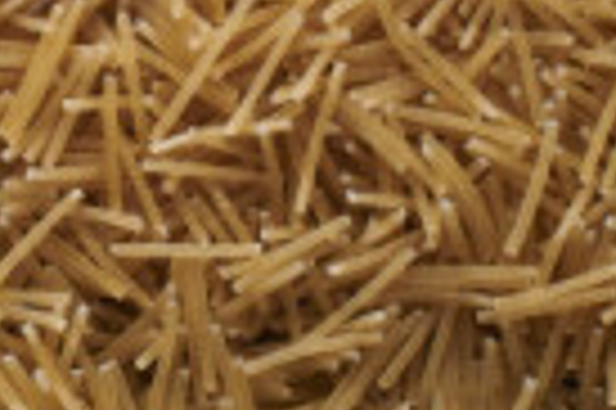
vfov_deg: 4.5
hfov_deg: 6.6
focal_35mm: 292
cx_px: -1052
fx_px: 4990
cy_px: -761
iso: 160
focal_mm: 50
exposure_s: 1/100
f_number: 8
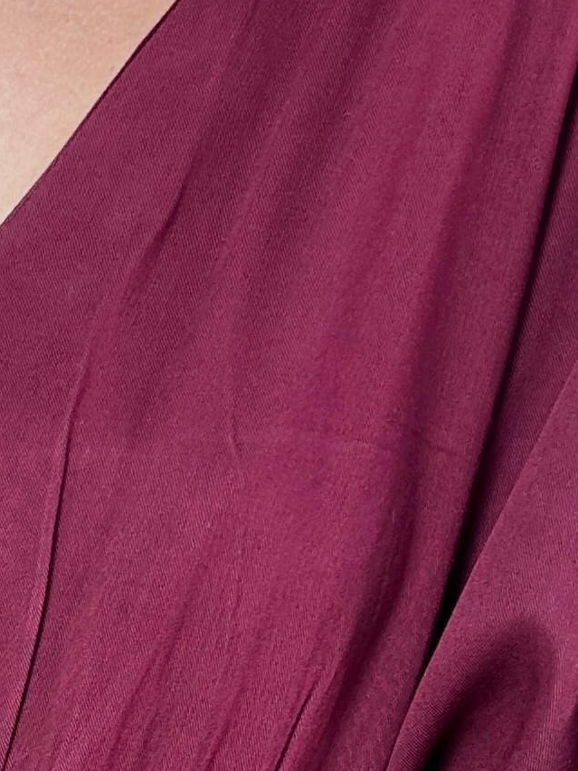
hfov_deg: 15.4
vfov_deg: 17.9
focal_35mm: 95
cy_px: 1228
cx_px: 61
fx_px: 2115
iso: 50
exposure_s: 1/115
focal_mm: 6.86
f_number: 1.78
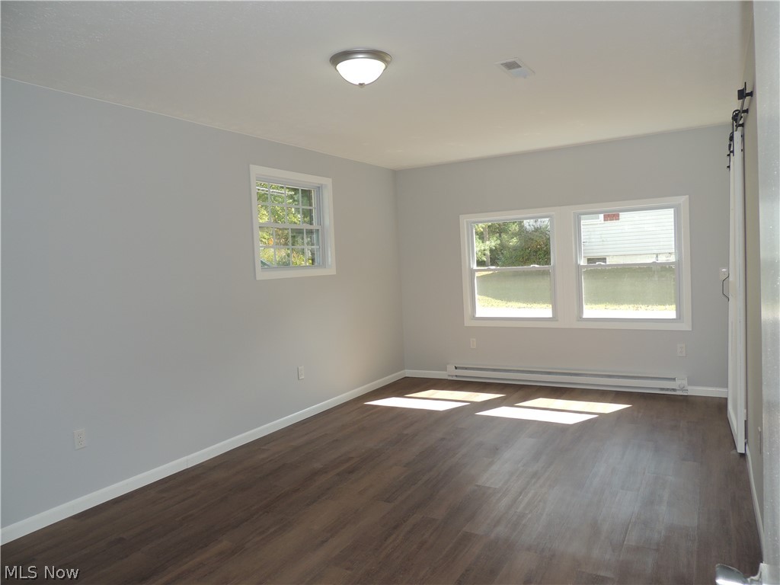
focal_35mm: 24
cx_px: 390
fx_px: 541
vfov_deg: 56.8
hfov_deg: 71.6
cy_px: 292
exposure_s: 1/125
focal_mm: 4.3
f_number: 3
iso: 100
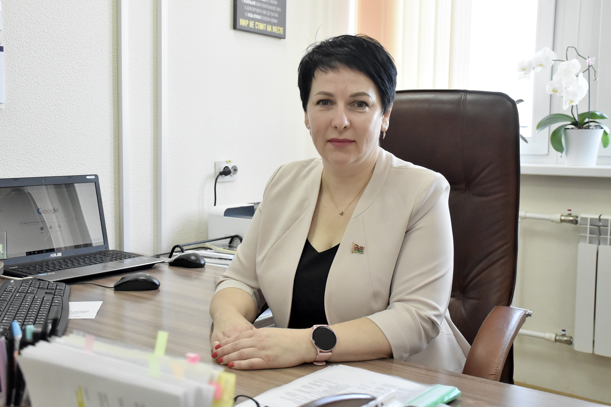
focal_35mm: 39
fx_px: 662
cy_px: 204
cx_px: 306
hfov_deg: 49.6
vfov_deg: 34.2
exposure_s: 1/1000
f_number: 3.8
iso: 4000
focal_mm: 26
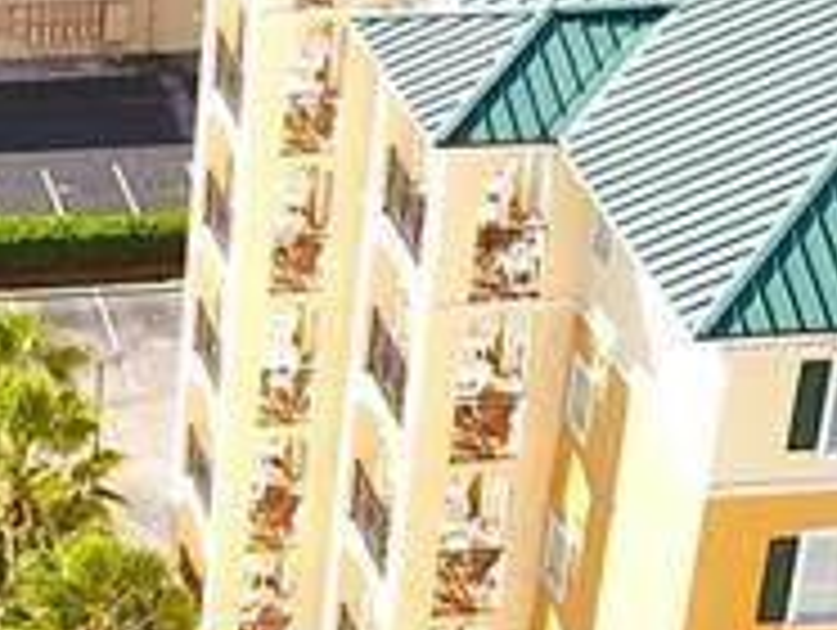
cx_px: -94
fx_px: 3462
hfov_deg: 13.5
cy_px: 603
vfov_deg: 10.3
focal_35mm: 143
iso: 120
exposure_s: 1/50
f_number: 2.2
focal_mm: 4.73
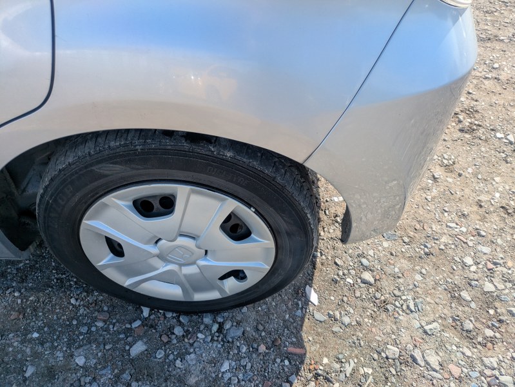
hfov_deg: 69.4
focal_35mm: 25
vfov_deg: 54.9
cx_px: 258
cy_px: 194
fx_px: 372
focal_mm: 5.43
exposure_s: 1/1393
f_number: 1.89
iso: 75
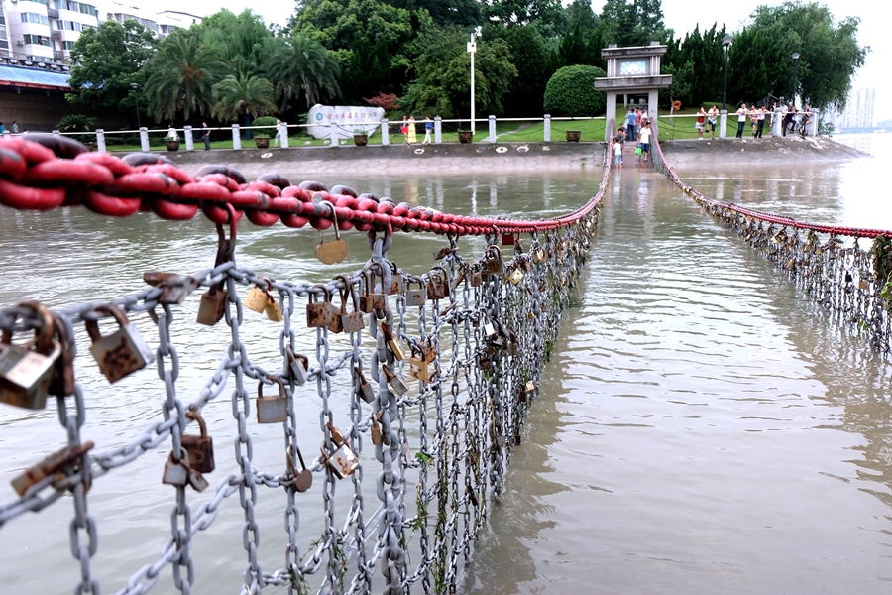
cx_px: 446
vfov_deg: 45.0
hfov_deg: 63.7
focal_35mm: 29
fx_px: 718
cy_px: 298
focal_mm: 19.2
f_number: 3.8
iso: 320
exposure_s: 1/30
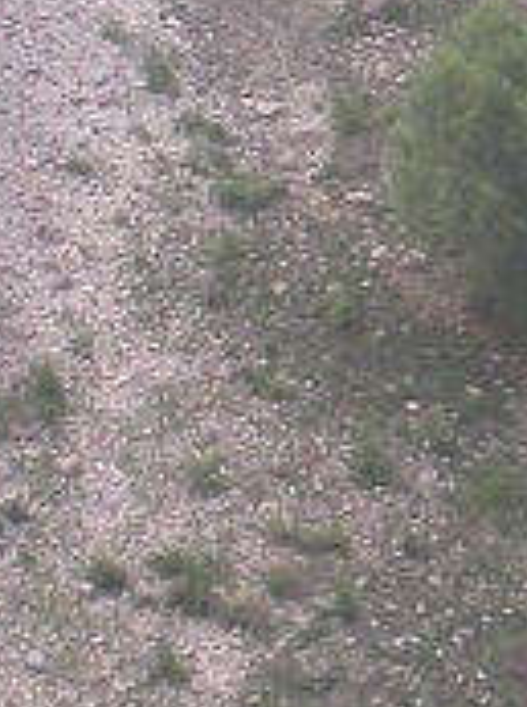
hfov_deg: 5.3
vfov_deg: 7.1
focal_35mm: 278
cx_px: 547
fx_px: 5664
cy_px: -47
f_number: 3.5
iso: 64
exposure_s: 1/278
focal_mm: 6.3
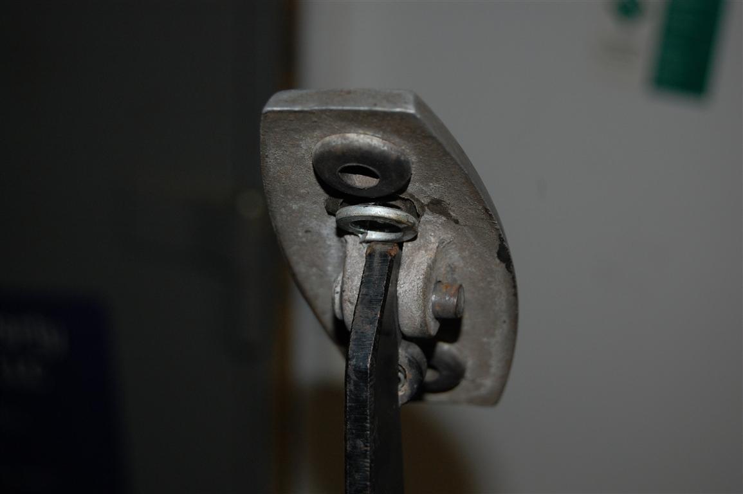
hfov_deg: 28.1
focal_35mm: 72
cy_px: 247
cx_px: 372
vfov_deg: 18.9
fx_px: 1485
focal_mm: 48
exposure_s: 1/60
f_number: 5.6
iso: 400
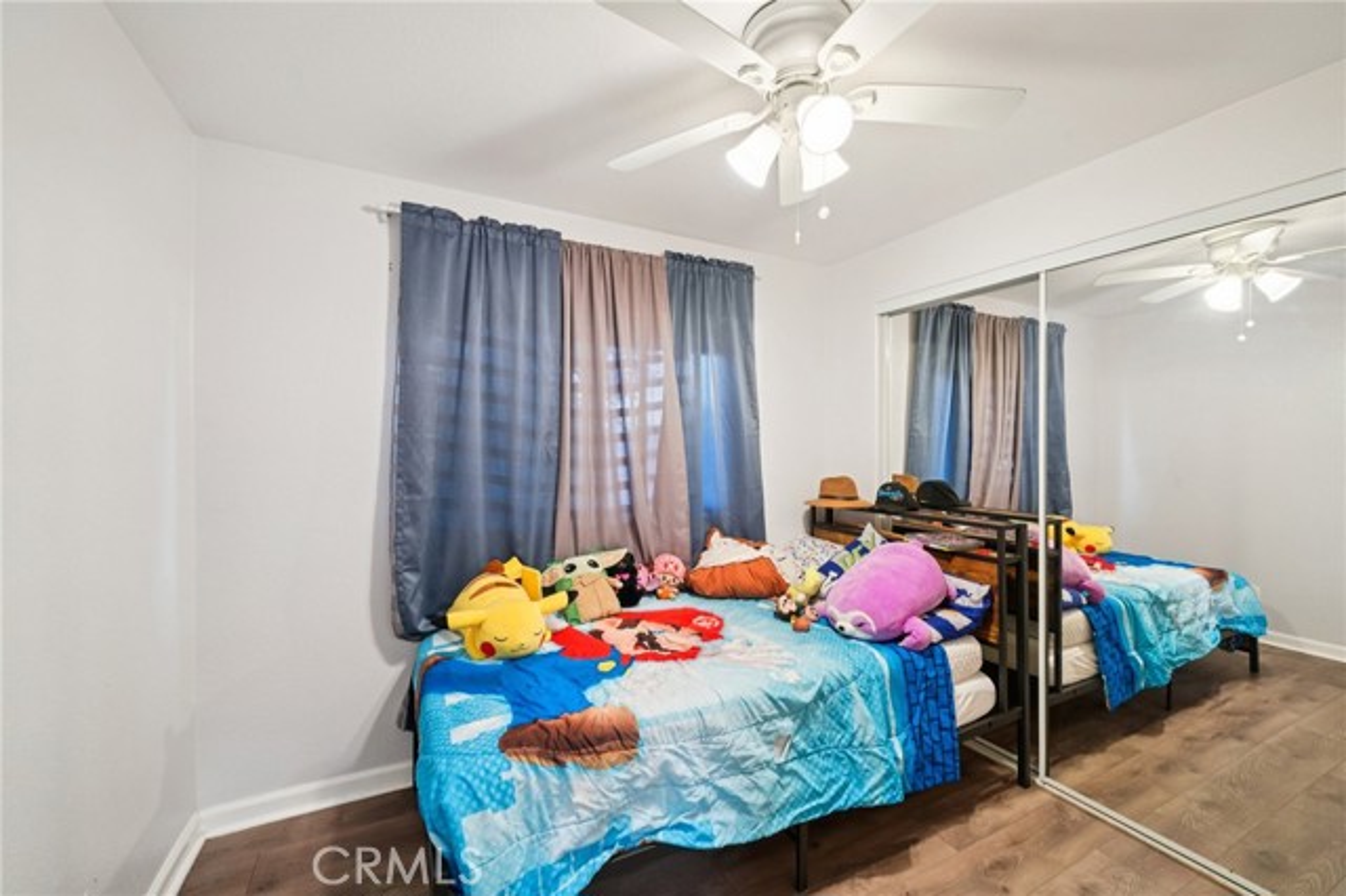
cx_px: 673
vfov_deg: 81.1
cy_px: 448
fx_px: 523
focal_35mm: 14
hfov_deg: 104.3
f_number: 9
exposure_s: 1/3.33
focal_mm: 14
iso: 400
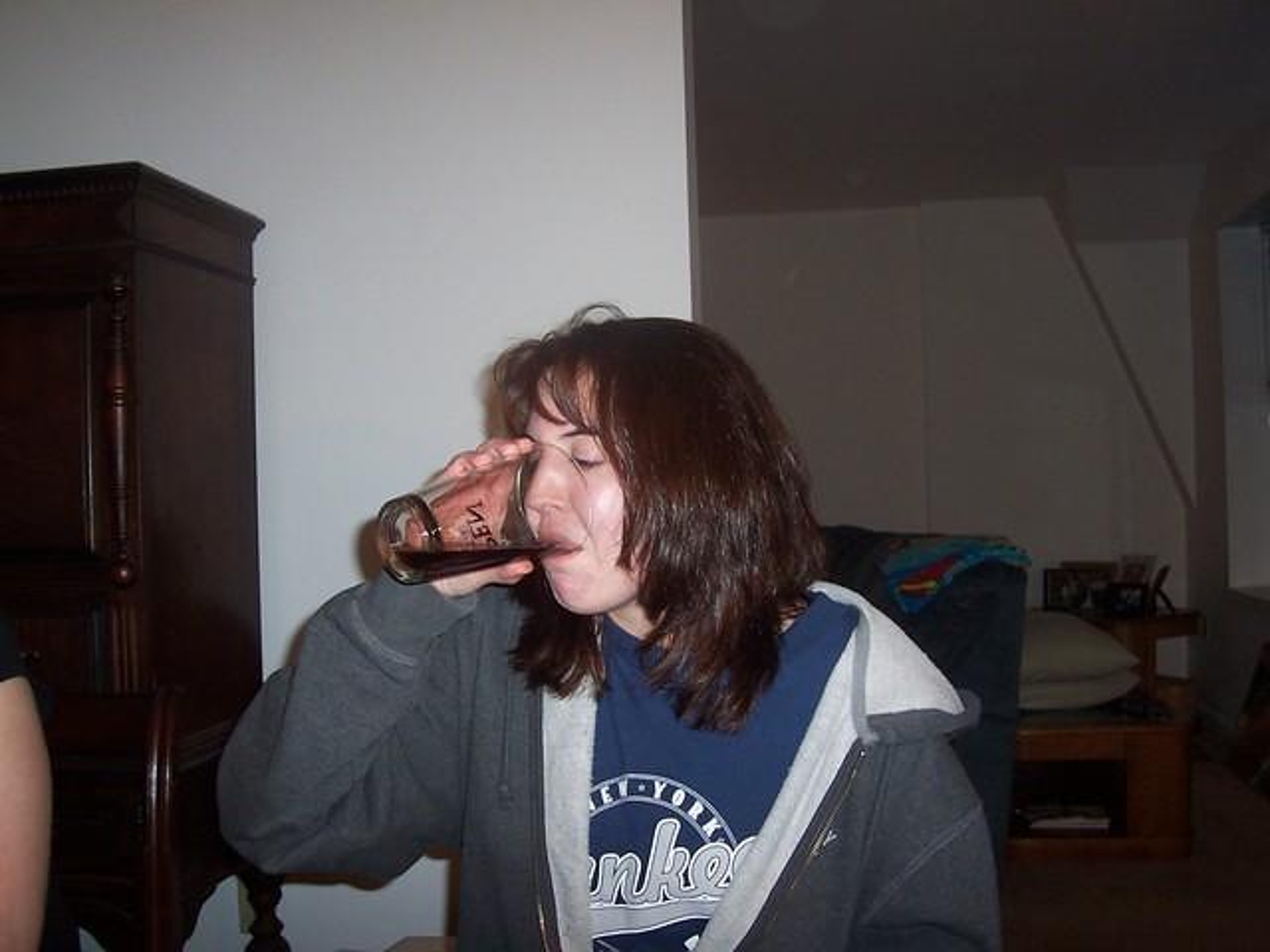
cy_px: 476
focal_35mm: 37
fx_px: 1357
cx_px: 635
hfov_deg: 50.1
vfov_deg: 38.7
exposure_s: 1/60
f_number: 2.8
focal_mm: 5.6
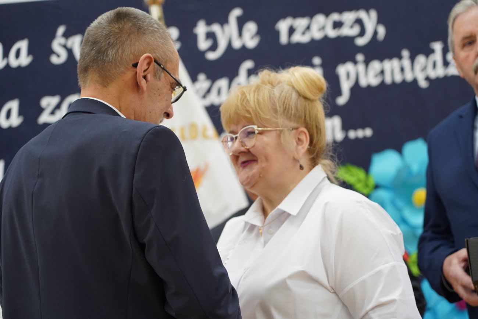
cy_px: 160
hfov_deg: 19.5
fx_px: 1394
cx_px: 239
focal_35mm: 105
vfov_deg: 13.0
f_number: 4
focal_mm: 105
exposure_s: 1/125
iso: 1600
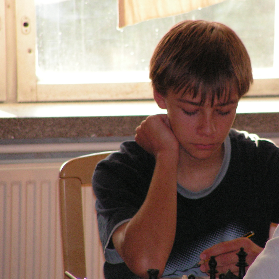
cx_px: 198
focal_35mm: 380
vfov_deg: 4.6
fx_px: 3465
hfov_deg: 4.6
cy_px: 128
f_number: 3.2
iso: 200
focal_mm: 48
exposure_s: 1/320
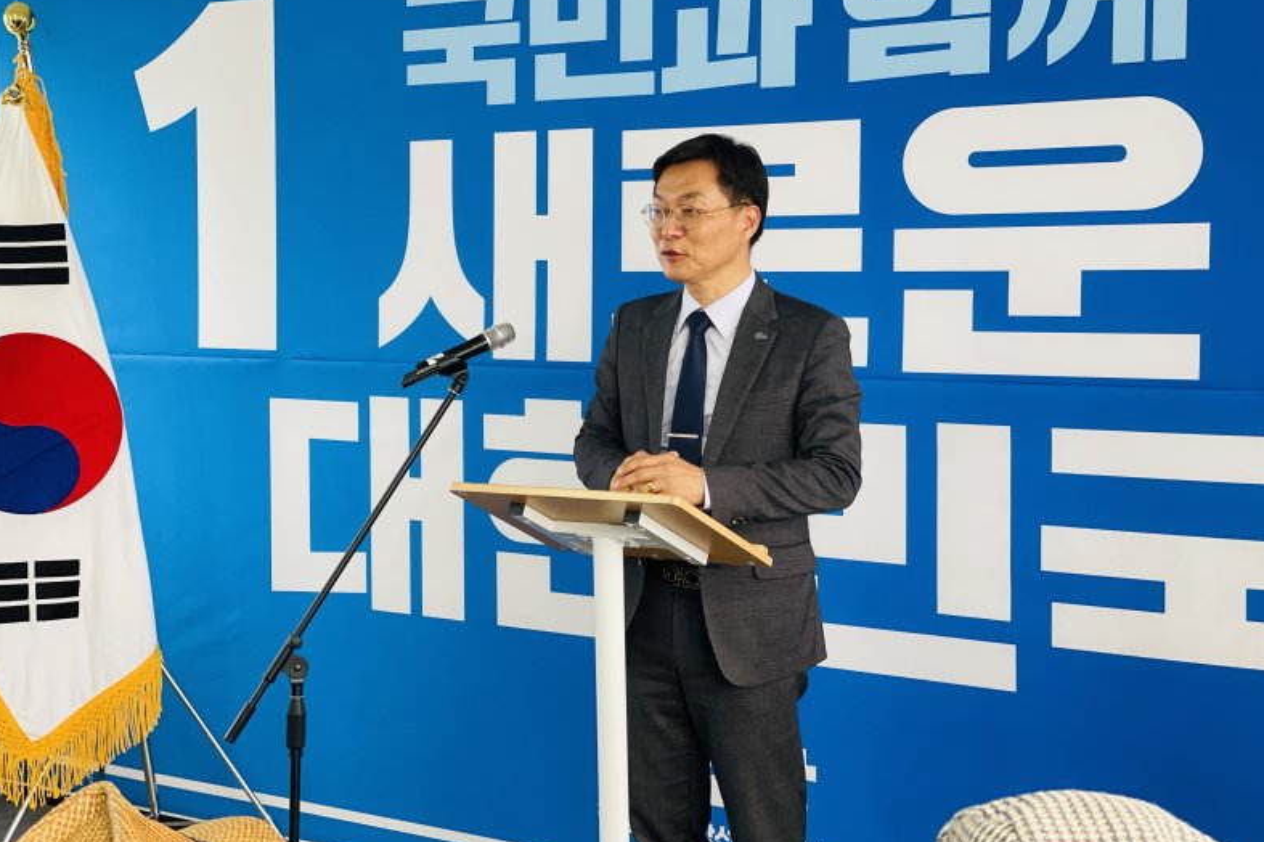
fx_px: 1930
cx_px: 634
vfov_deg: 24.6
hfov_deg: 36.3
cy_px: 381
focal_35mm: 55
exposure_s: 1/60
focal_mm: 6
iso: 160
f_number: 2
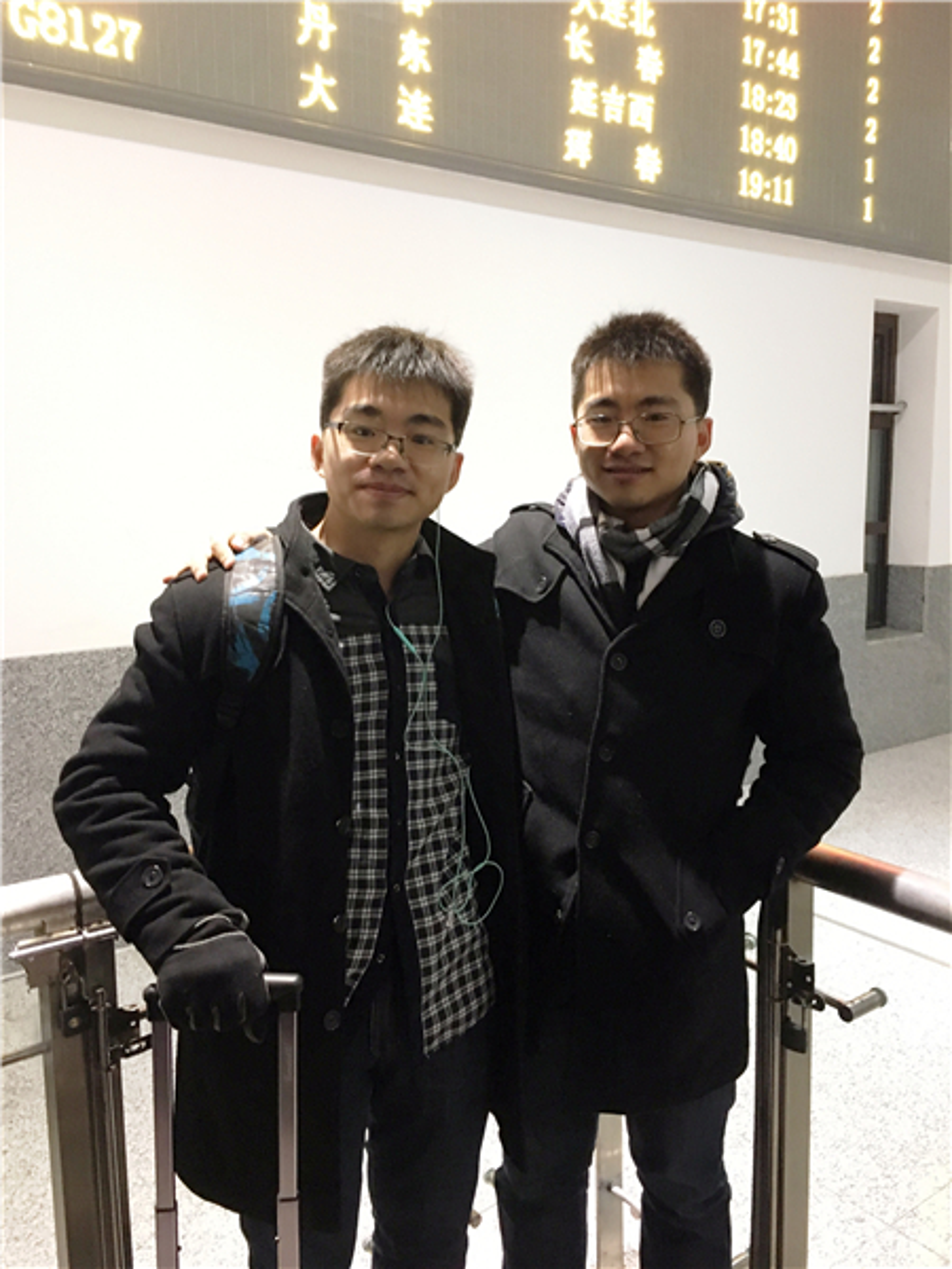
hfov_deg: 48.2
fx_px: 1063
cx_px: 476
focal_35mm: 29
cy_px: 634
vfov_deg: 61.7
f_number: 2.2
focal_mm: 4.15
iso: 200
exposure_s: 1/20
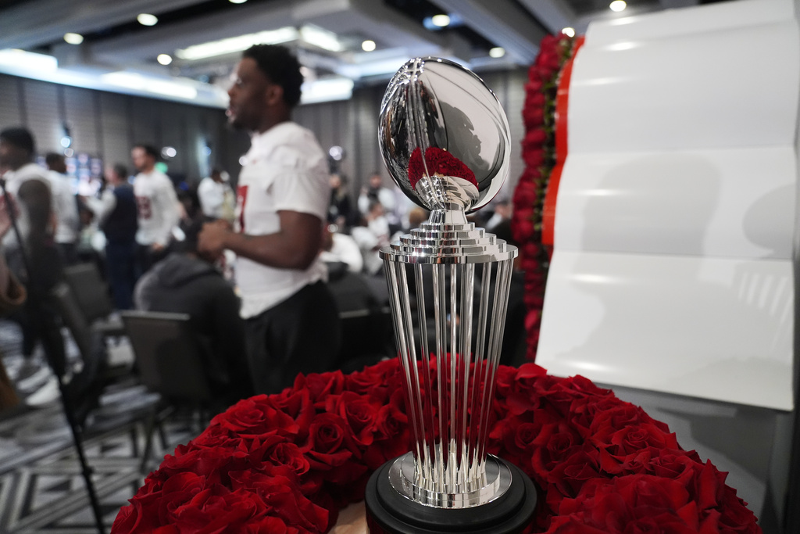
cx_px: 400
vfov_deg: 53.1
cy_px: 267
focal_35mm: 24
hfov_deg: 73.7
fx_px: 533
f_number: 2.8
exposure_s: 1/400
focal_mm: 24
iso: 3200
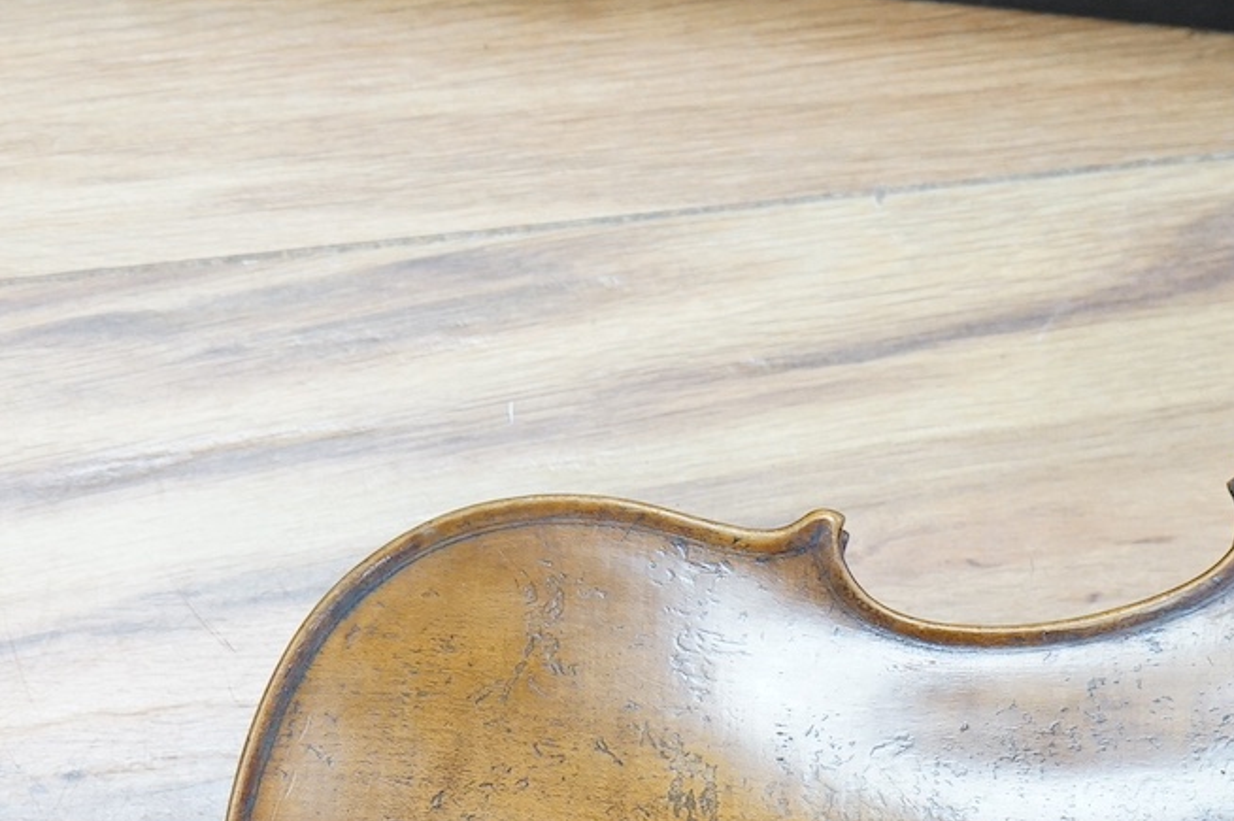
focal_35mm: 142
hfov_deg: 14.5
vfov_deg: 9.5
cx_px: 580
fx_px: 4864
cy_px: 931
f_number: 5.6
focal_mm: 54
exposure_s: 1/80
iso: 2500
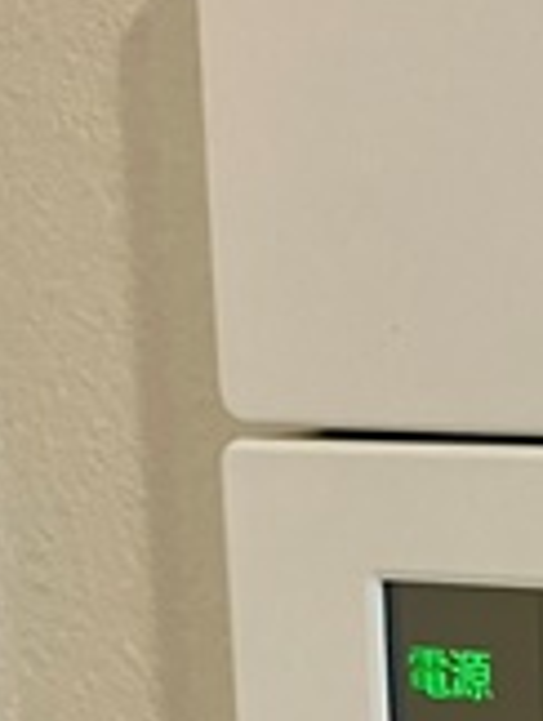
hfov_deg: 10.7
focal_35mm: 131
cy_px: 1010
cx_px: 975
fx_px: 2733
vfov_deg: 14.2
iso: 64
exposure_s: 1/50
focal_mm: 3.99
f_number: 1.8
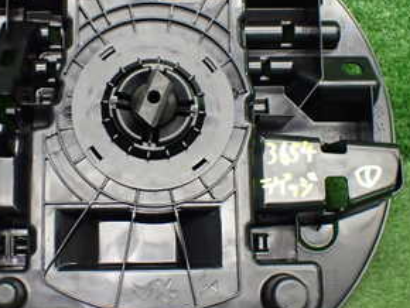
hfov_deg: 31.0
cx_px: 153
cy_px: 144
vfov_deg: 23.7
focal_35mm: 62
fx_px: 735
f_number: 2.3
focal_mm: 5.4
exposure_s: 1/125
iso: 640
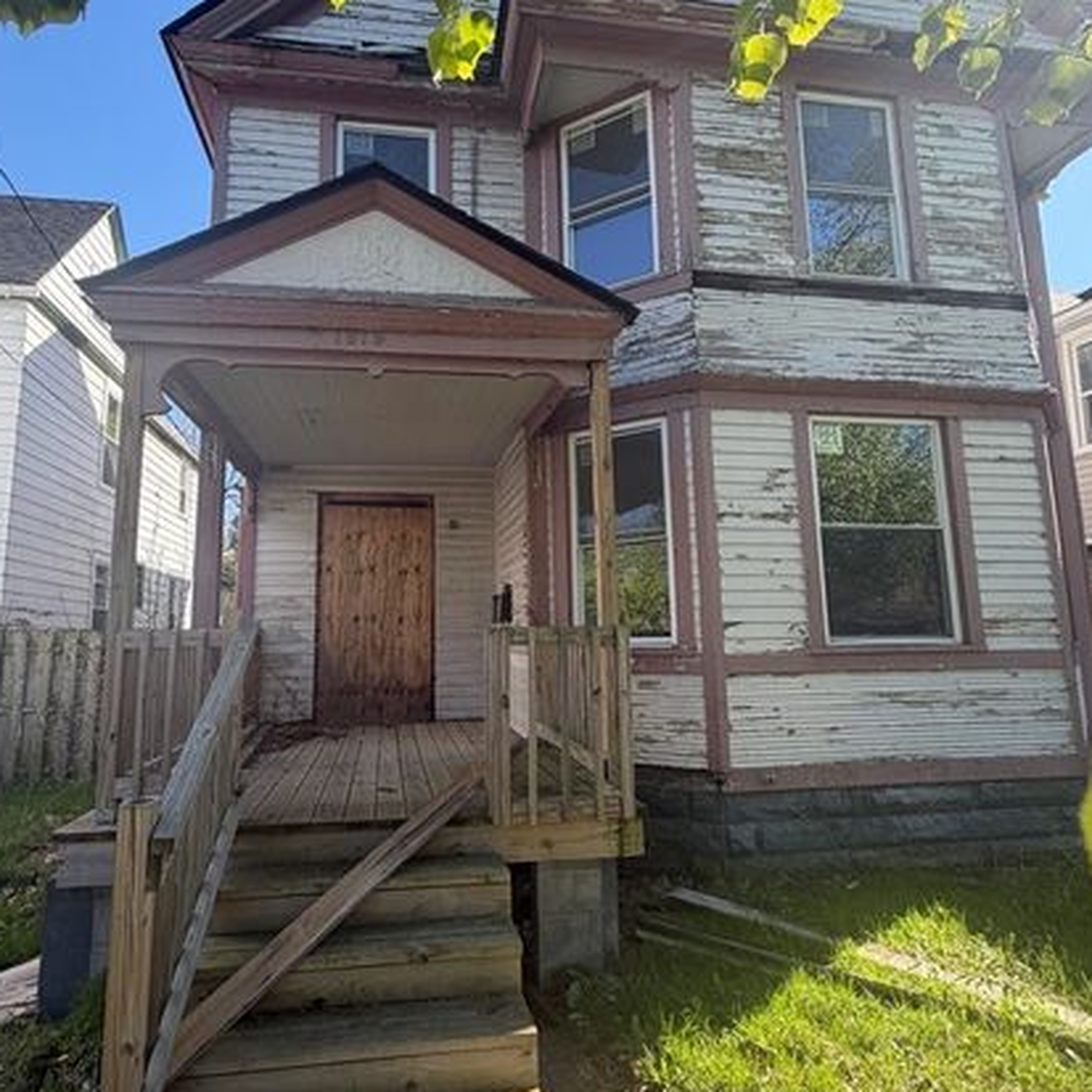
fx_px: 714
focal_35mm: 20
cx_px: 497
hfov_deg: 74.7
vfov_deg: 74.8
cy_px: 543
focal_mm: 2.22
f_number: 2.2
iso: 64
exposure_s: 1/486
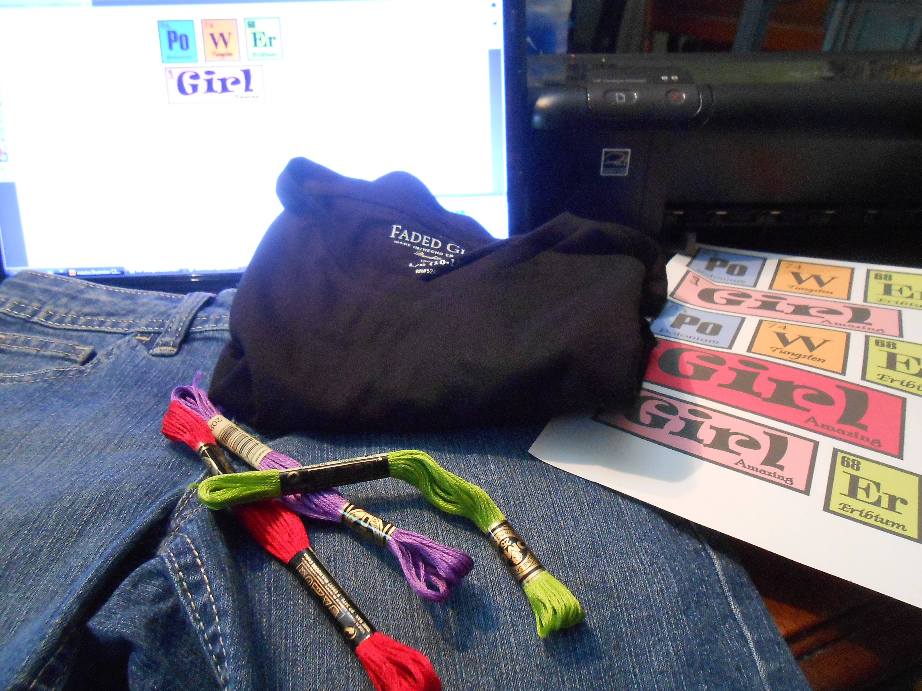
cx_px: 461
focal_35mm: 26
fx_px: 693
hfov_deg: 67.3
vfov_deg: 53.1
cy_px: 346
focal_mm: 4.6
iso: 800
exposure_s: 1/10
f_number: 3.5
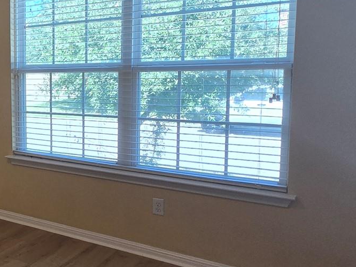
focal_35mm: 40
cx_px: -104
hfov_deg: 34.0
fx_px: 411
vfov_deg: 35.9
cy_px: 113
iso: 50
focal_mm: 2.2
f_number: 2.2
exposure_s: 1/120
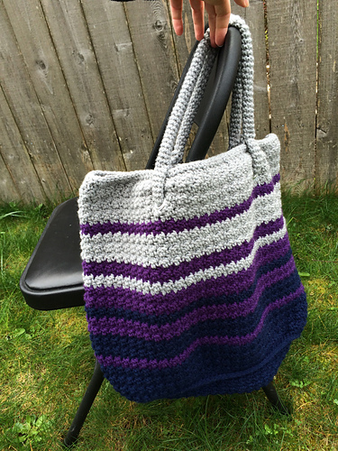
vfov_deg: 61.7
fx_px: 378
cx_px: 169
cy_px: 226
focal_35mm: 29
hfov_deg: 48.2
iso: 32
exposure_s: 1/302
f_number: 2.2
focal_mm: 4.15
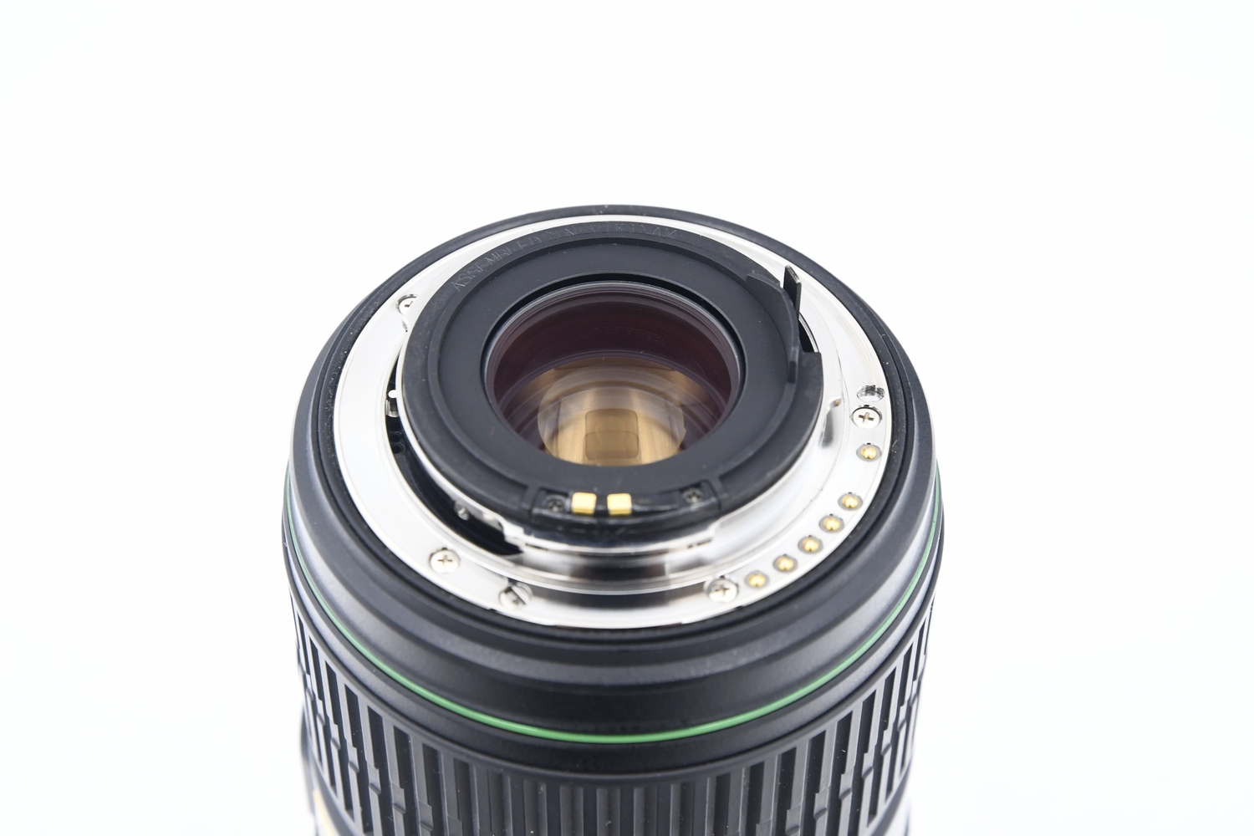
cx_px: 627
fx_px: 2926
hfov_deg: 24.2
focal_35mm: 84
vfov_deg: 16.3
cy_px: 418
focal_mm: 56
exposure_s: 1/100
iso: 1250
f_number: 8
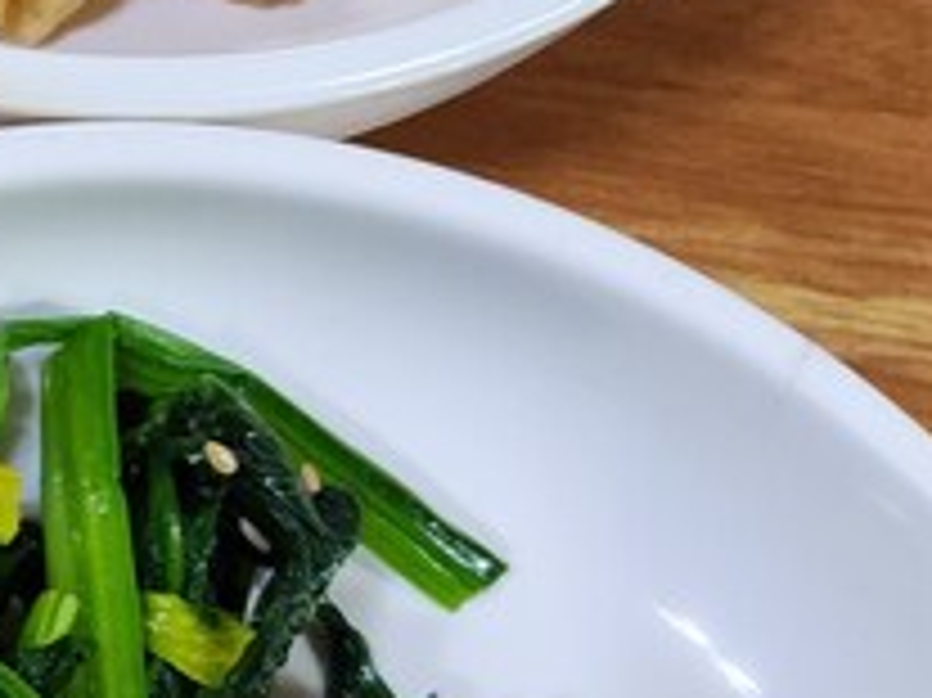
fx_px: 2691
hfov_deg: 15.6
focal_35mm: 100
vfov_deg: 14.8
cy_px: 376
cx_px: -923
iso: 160
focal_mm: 6.4
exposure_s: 1/60.2
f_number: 1.8
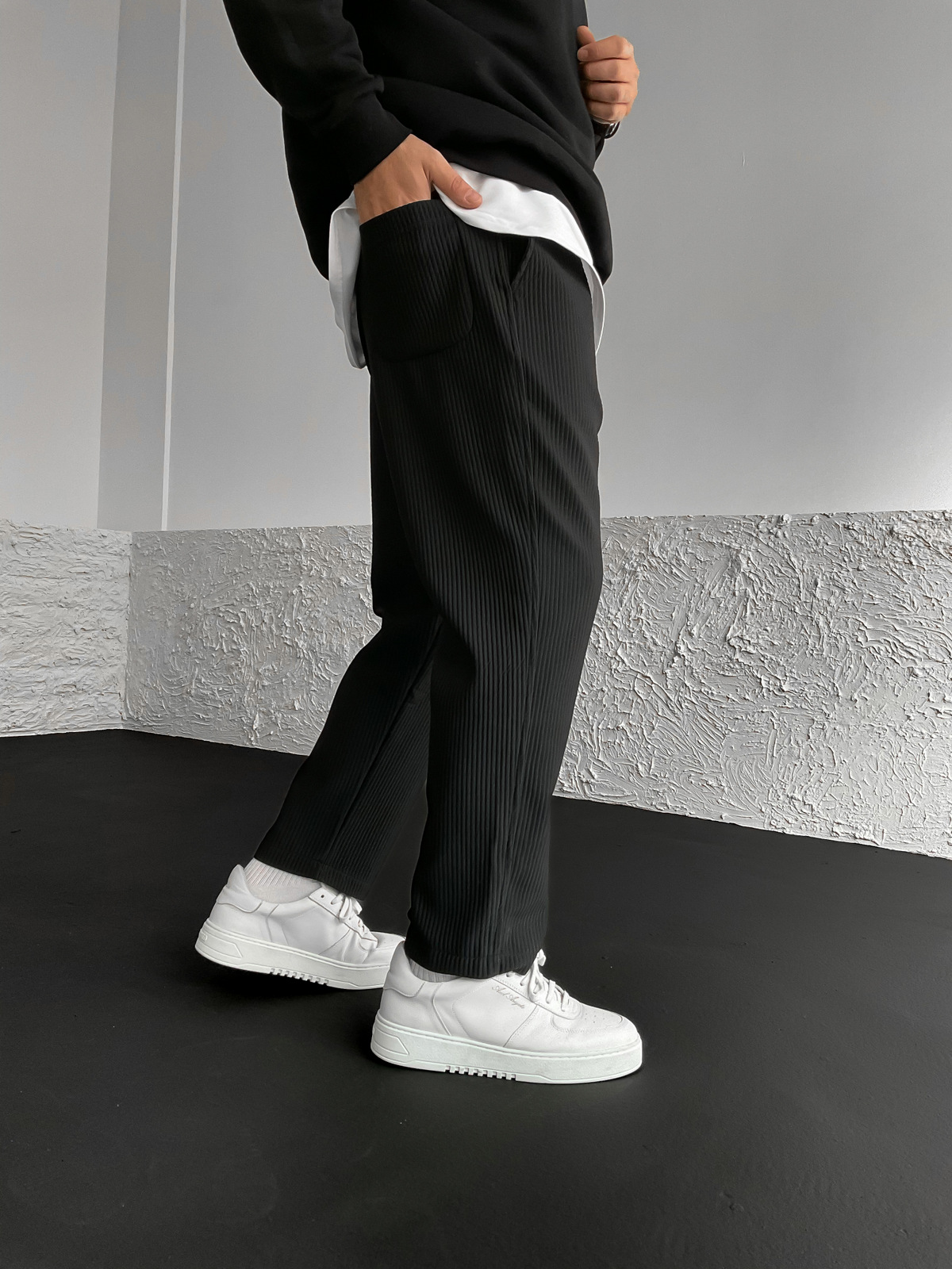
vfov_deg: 61.7
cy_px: 634
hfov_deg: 48.2
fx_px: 1063
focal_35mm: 29
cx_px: 476
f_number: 1.8
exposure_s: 1/120
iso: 64
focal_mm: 3
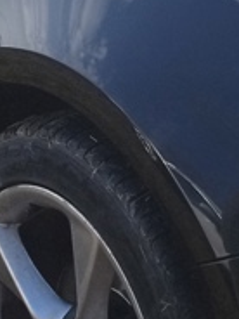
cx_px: 242
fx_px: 1602
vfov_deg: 11.3
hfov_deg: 8.5
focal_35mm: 174
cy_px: 66
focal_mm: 5.89
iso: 50
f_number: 1.89
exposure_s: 1/1938
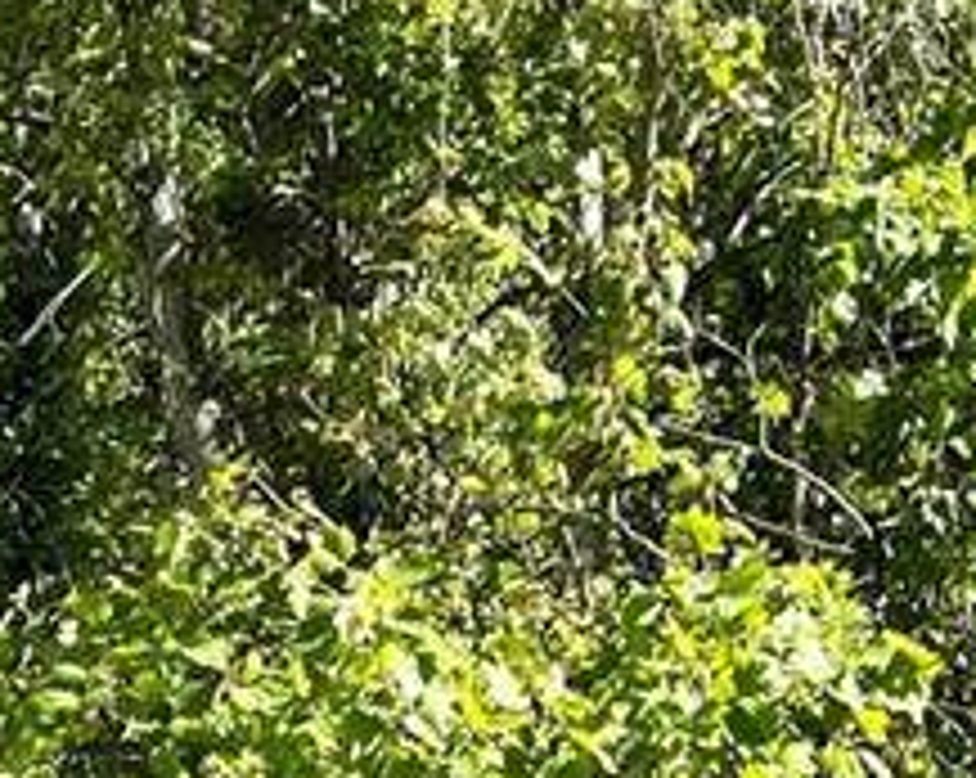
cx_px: 751
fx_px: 4991
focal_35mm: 173
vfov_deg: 8.0
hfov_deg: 11.1
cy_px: 2051
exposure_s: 1/1140
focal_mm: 5.1
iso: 32
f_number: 1.6
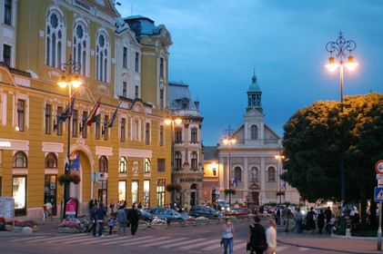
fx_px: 606
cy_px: 127
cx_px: 192
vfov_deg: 23.7
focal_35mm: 57
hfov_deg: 35.1
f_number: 2.8
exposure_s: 1/15
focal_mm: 38
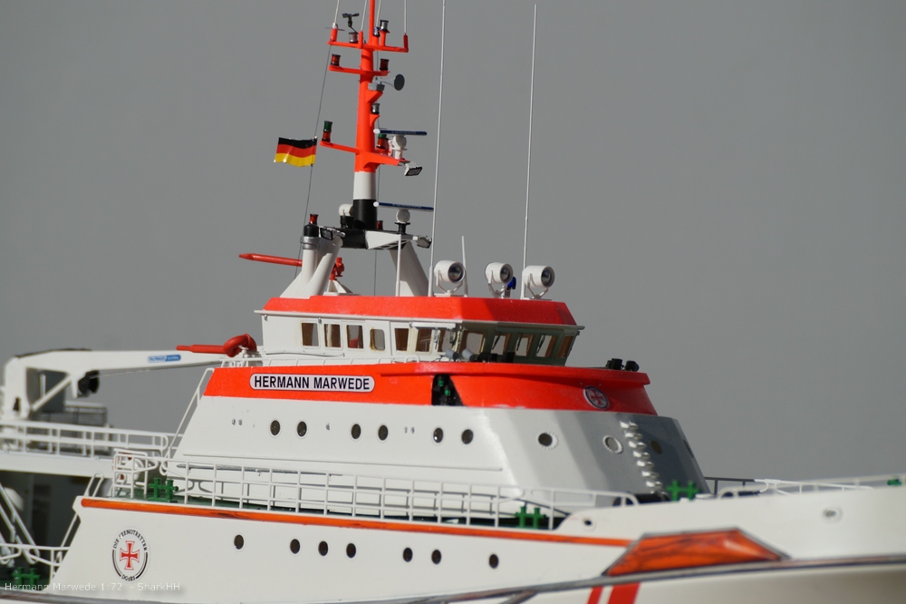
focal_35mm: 420
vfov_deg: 3.3
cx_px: 453
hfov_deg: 4.9
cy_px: 302
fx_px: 10566
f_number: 8
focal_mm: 280
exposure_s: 1/1000
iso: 100
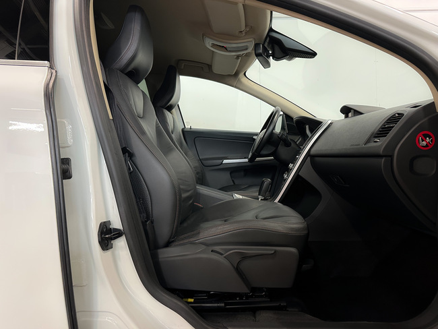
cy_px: 164
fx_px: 304
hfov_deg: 71.6
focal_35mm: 24
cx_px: 219
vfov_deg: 56.8
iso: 250
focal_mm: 6.86
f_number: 1.8
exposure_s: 1/50
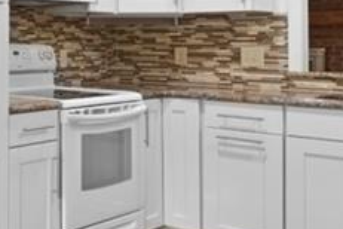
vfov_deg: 21.6
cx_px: -172
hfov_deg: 24.8
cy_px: 41
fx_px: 591
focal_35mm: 62
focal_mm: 14
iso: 320
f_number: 7.1
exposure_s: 1/4
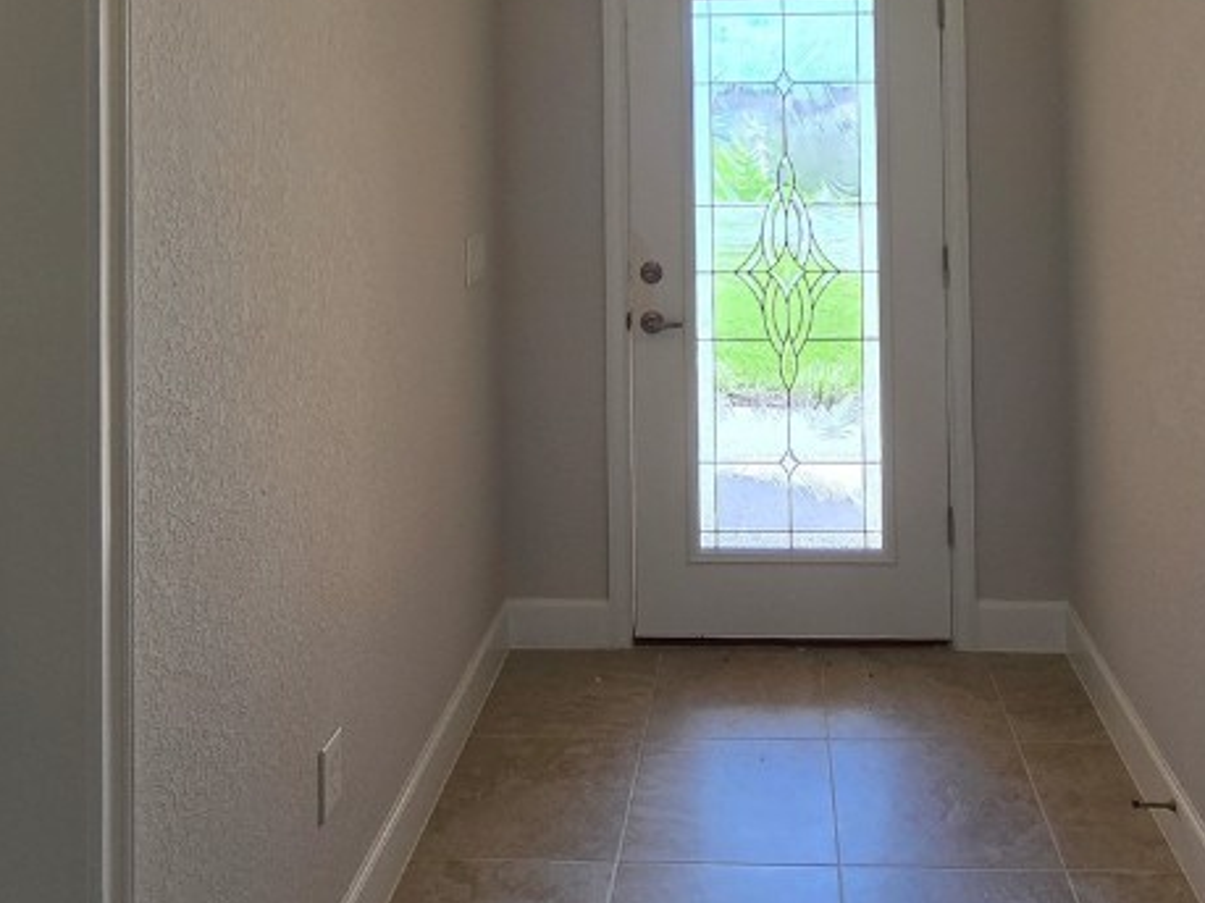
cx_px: 711
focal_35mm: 29
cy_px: 87
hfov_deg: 61.2
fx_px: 1009
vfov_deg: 43.9
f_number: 2.2
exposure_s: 1/142
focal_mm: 2.2
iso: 50
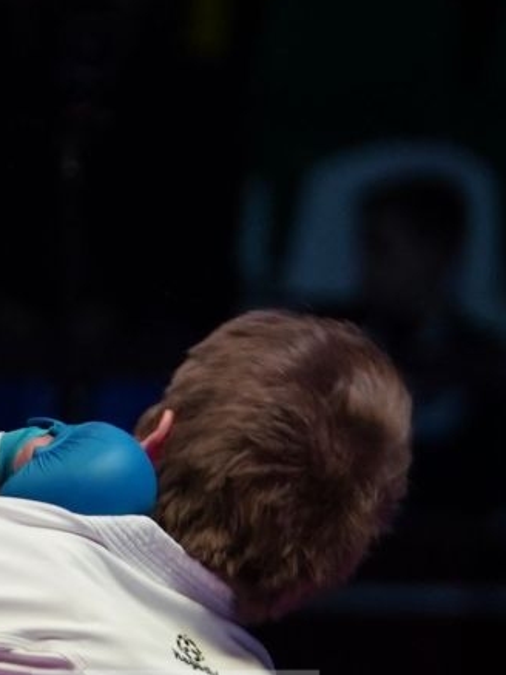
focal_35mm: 926
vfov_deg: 2.1
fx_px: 18039
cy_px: 811
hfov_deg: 1.6
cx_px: -347
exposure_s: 1/1000
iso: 1250
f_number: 2.8
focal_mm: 156
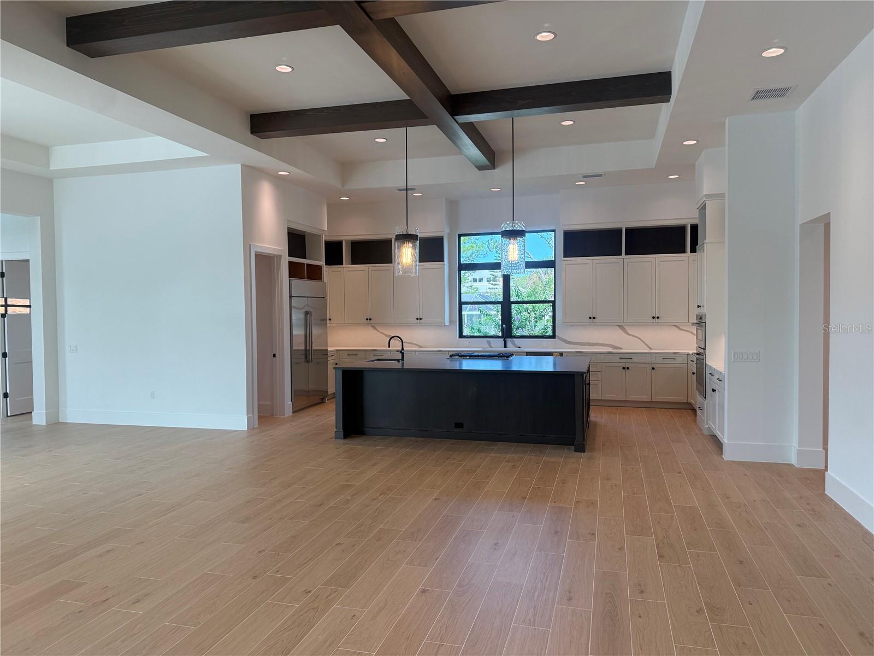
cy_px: 328
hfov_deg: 71.6
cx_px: 437
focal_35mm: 24
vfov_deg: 56.8
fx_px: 606
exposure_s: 1/227
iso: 125
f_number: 1.78
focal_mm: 6.76
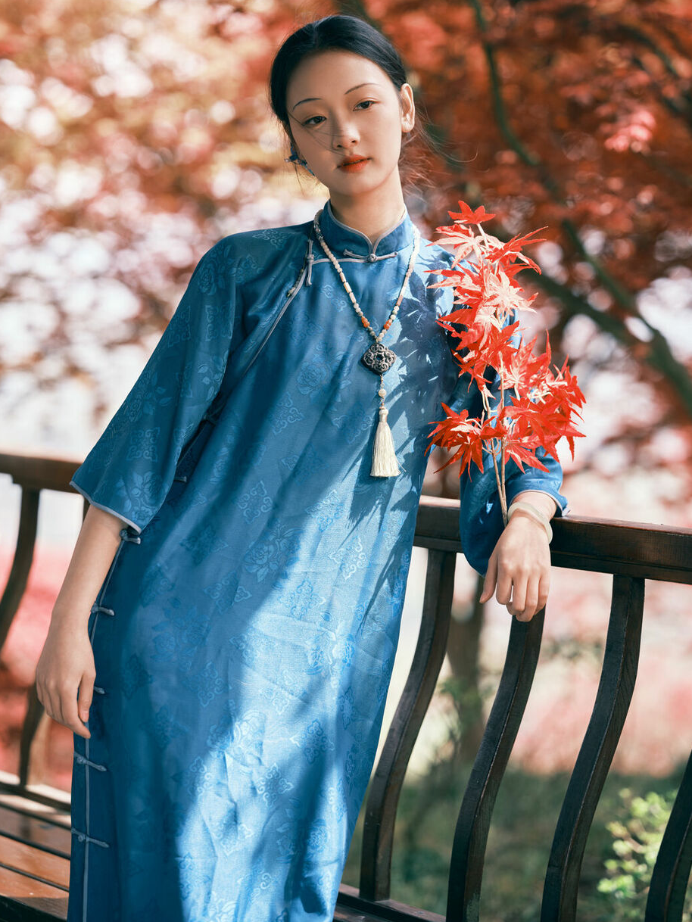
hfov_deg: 14.8
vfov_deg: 19.6
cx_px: 383
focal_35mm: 100
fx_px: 2665
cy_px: 412
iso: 100
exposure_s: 1/250
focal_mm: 110
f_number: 2.5
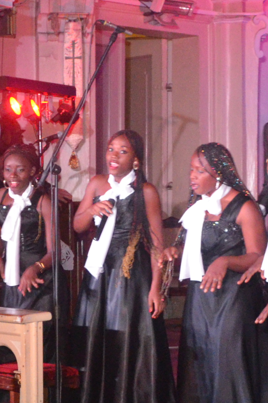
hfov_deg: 12.5
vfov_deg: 18.9
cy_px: 229
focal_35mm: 108
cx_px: -15
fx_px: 1206
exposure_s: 1/60
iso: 3200
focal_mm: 18
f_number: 3.5
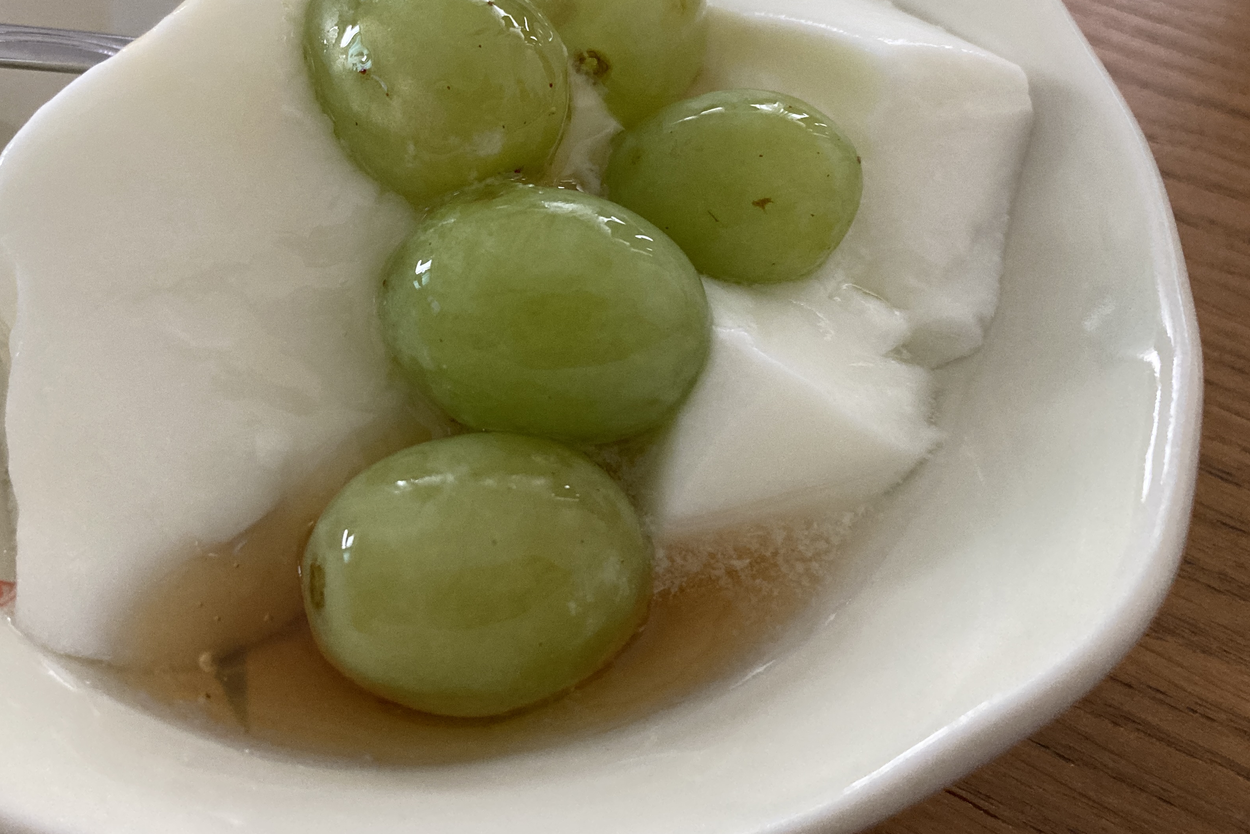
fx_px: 1285
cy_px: 277
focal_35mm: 37
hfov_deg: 51.4
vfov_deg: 35.6
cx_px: 470
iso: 320
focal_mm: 3.99
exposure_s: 1/60
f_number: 1.8
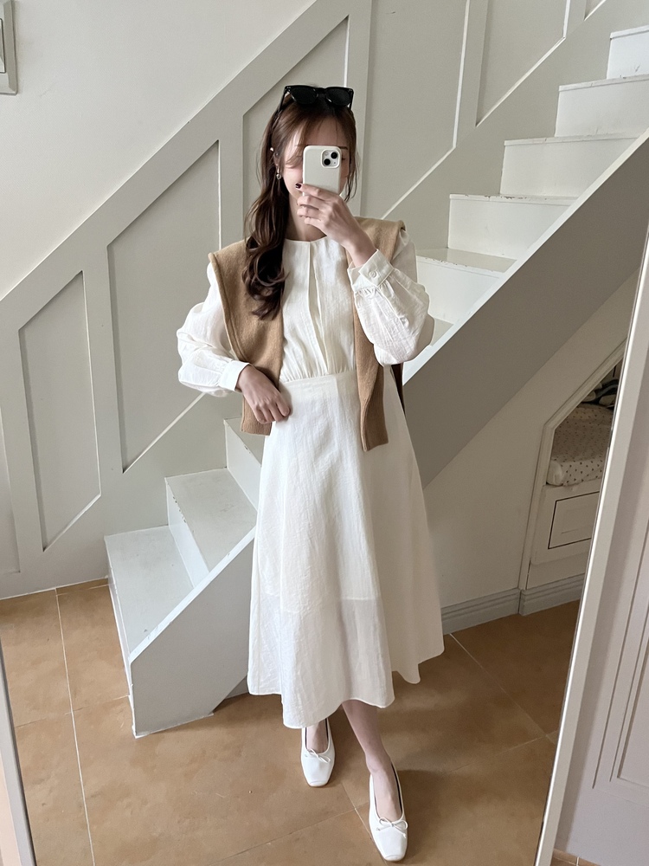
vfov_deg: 67.3
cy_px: 433
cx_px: 324
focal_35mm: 26
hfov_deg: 53.1
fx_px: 650
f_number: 1.6
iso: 500
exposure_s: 1/60
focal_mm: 5.1
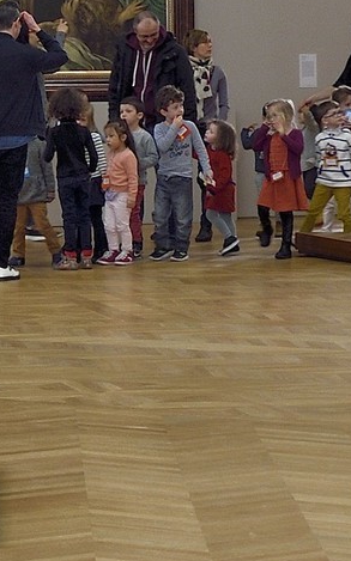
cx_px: -258
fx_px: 3031
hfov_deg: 6.5
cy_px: -513
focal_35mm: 198
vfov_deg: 9.9
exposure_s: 1/30
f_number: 6.3
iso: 400
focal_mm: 38
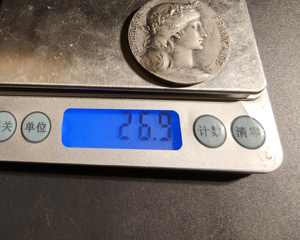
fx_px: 266
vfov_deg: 48.5
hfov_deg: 58.8
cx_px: 150
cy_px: 110
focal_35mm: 30
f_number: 2
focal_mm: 2.32
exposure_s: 1/99.6
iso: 160
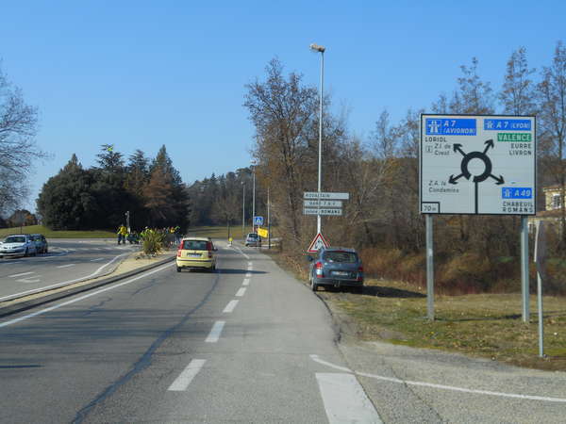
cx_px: 283
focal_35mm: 44
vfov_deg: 32.9
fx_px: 719
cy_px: 212
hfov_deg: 42.9
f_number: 4.7
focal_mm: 7.9
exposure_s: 1/500
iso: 80
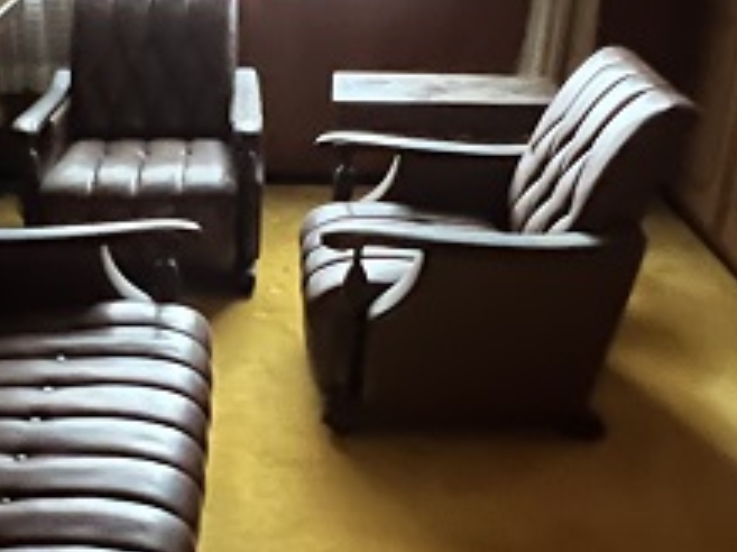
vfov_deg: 30.2
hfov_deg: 38.6
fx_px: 1021
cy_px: 291
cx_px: 177
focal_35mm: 48
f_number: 1.8
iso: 2500
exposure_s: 1/13
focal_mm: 1.57
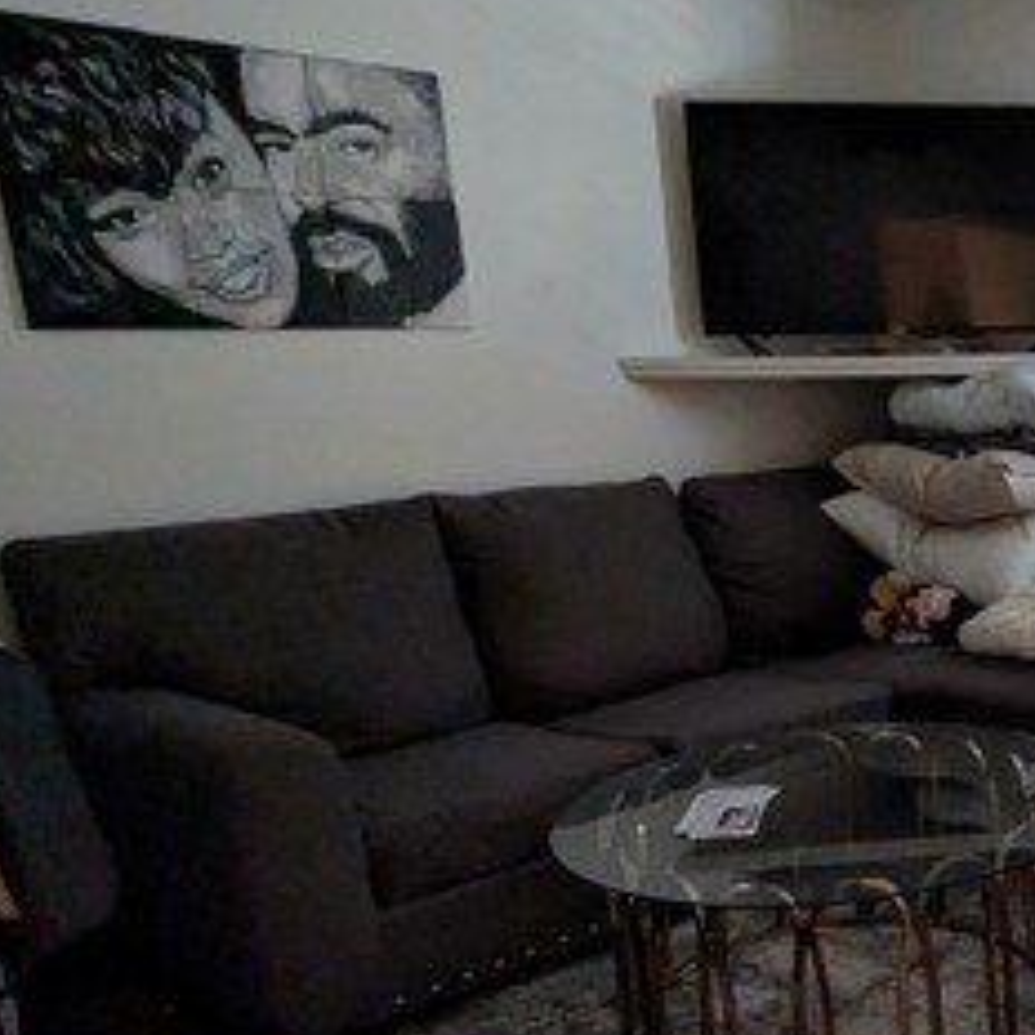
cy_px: 676
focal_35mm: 39
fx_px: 1319
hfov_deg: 35.6
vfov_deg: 42.4
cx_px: 1178
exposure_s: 1/24
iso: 338
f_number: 2.2
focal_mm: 2.35
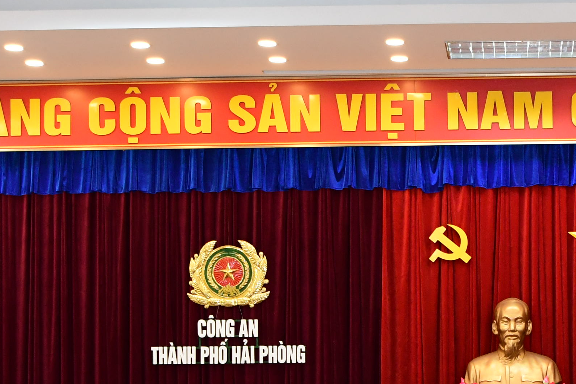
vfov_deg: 12.3
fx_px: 1760
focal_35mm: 110
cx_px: 530
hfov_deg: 18.3
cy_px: 405
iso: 1600
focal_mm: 28
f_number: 2.8
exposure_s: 1/200
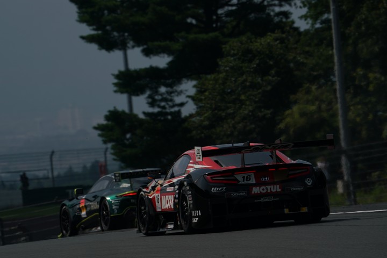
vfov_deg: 2.3
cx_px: 194
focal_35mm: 600
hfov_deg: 3.4
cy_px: 129
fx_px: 6449
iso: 200
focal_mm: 600
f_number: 14
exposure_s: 1/800
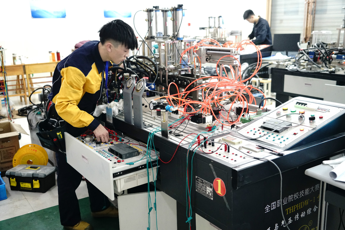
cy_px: 115
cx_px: 172
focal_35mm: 36
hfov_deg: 53.1
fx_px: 345
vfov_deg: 36.9
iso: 6400
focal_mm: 36
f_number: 4
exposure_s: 1/50
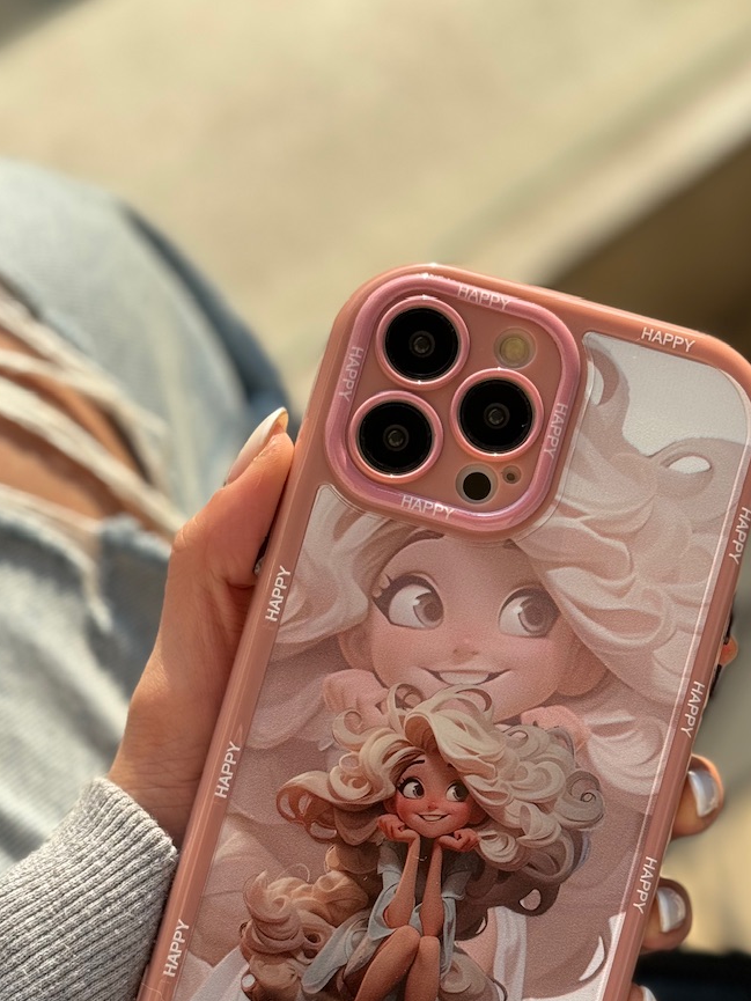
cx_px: 381
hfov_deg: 20.7
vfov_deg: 27.1
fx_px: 2053
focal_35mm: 71
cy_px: 715
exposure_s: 1/2252
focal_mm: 6.86
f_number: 1.78
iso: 64
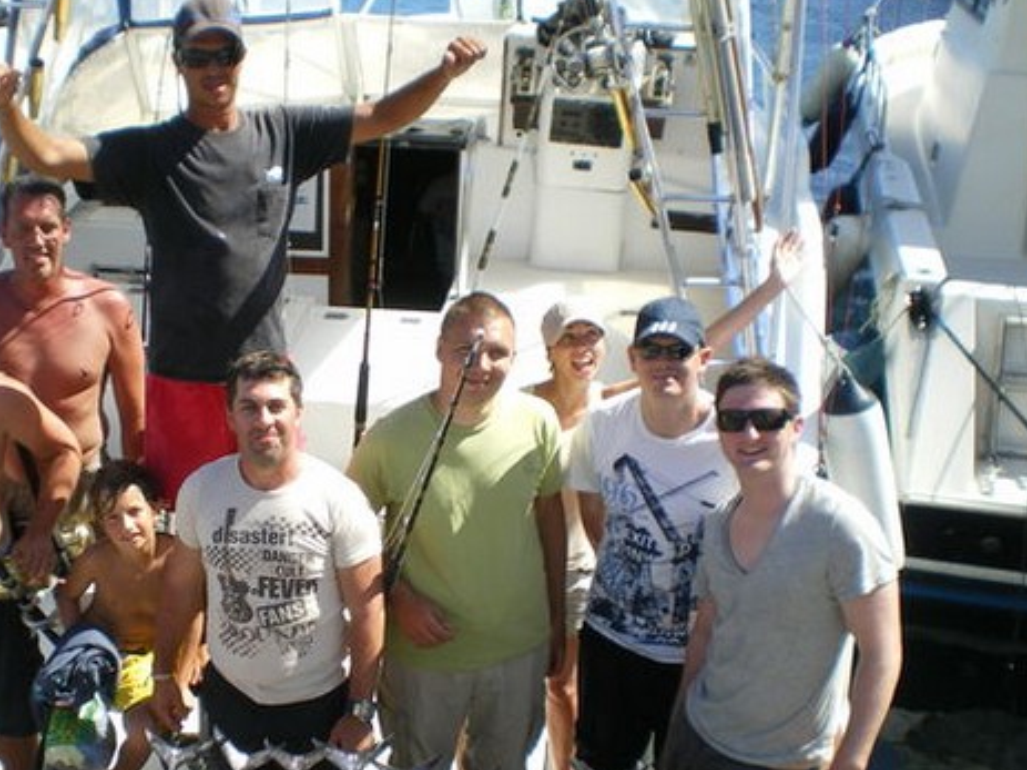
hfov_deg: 38.6
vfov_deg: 29.5
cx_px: 366
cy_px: 493
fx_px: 1453
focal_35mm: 49
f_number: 4.6
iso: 50
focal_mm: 6.3
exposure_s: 1/200
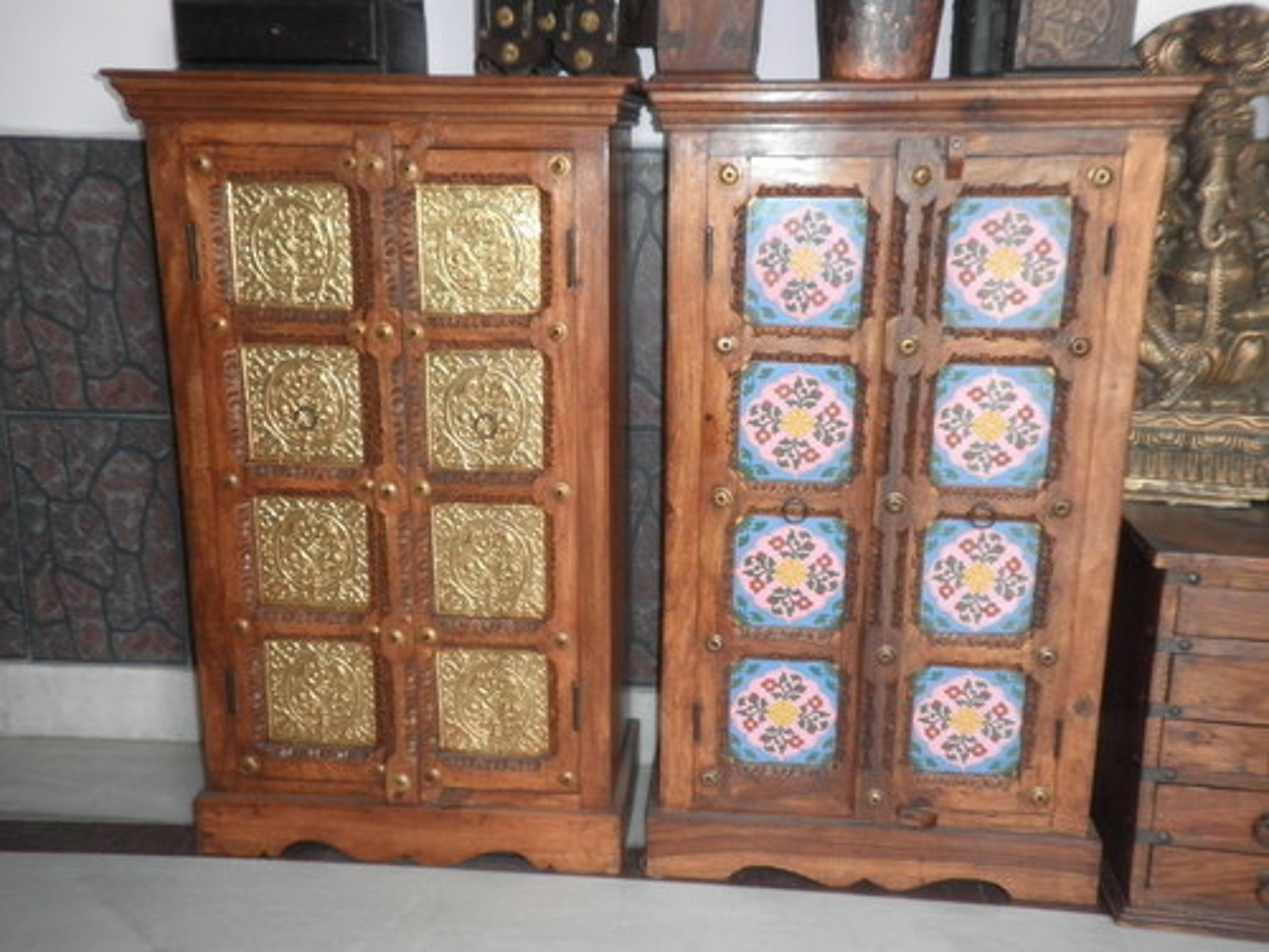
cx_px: 634
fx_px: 1136
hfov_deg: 58.4
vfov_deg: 45.4
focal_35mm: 31
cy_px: 476
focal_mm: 5.5
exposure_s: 1/40
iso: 160
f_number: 2.8
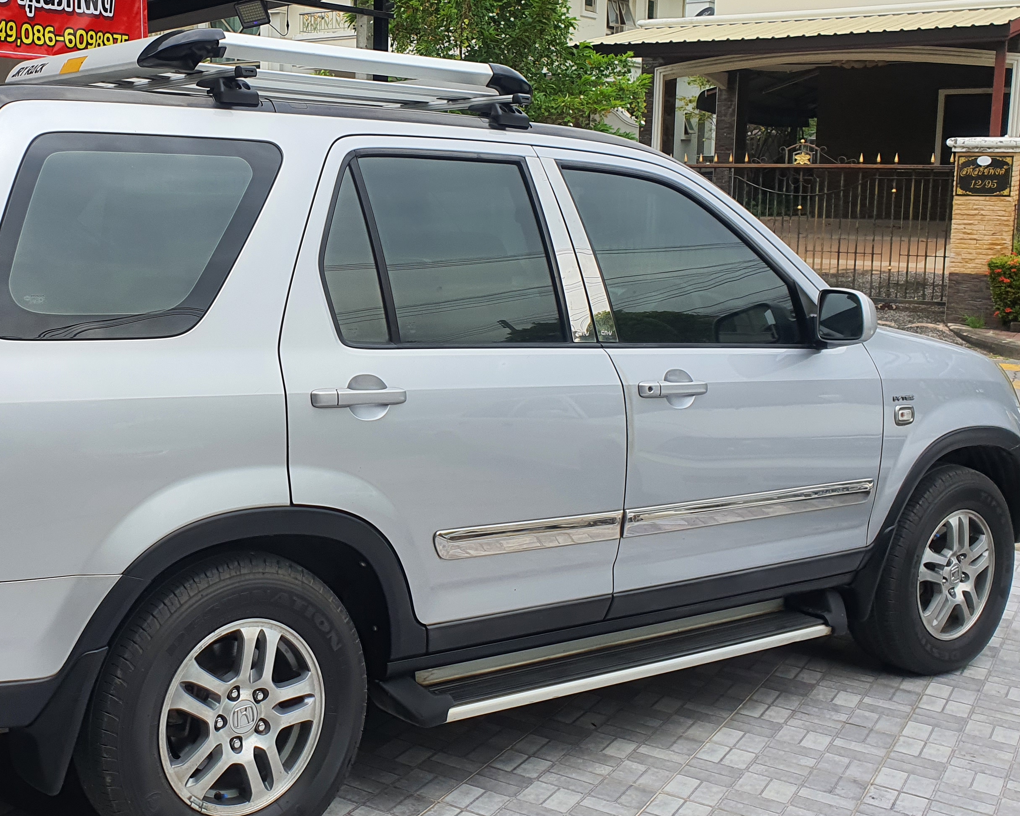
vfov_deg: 35.5
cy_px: 321
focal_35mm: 42
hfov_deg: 42.3
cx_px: 235
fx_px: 1268
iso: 50
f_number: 2.4
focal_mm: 4.3
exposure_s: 1/928
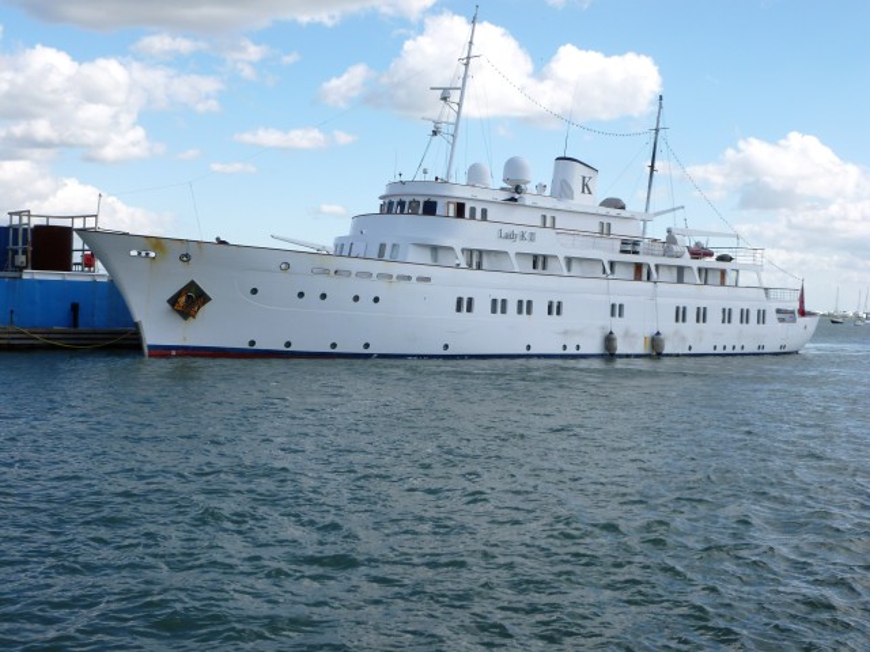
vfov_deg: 30.9
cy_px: 326
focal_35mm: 47
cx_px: 435
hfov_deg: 40.4
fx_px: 1181
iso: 100
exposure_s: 1/640
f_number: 3.8
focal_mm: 8.4
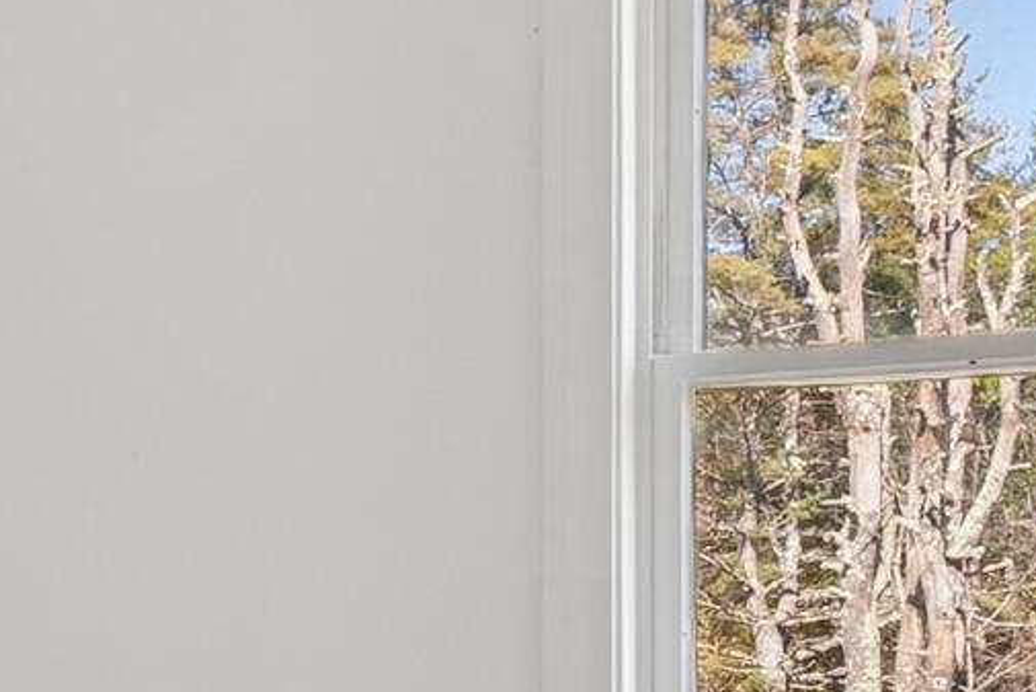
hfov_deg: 17.0
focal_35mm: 95
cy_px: 718
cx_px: -911
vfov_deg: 14.2
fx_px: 2735
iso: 320
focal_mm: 16
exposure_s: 1/80
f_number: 7.1
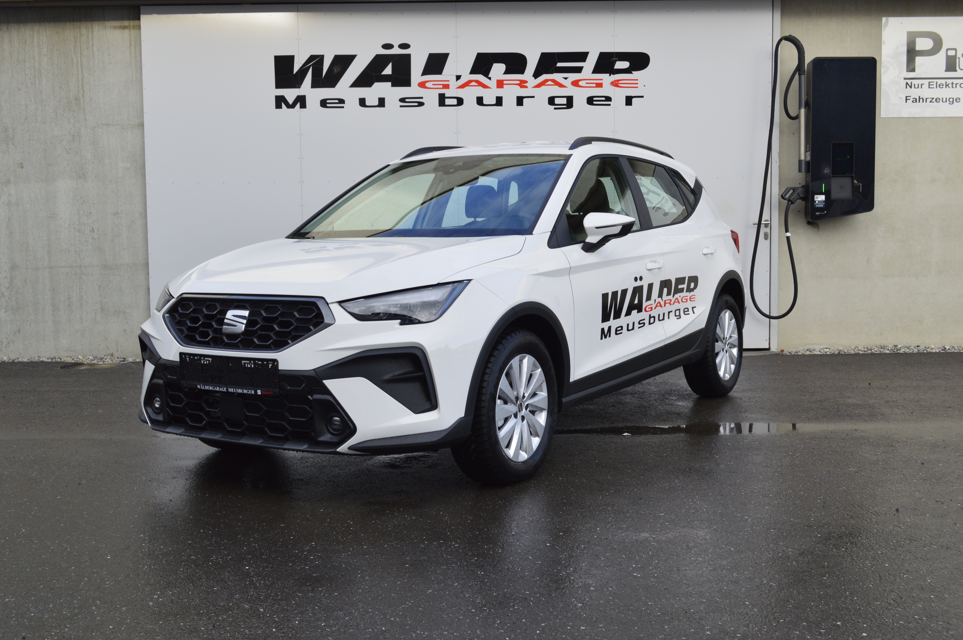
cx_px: 482
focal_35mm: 36
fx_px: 962
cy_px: 320
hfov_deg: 53.2
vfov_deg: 36.8
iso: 400
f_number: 9
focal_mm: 24
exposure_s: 1/160
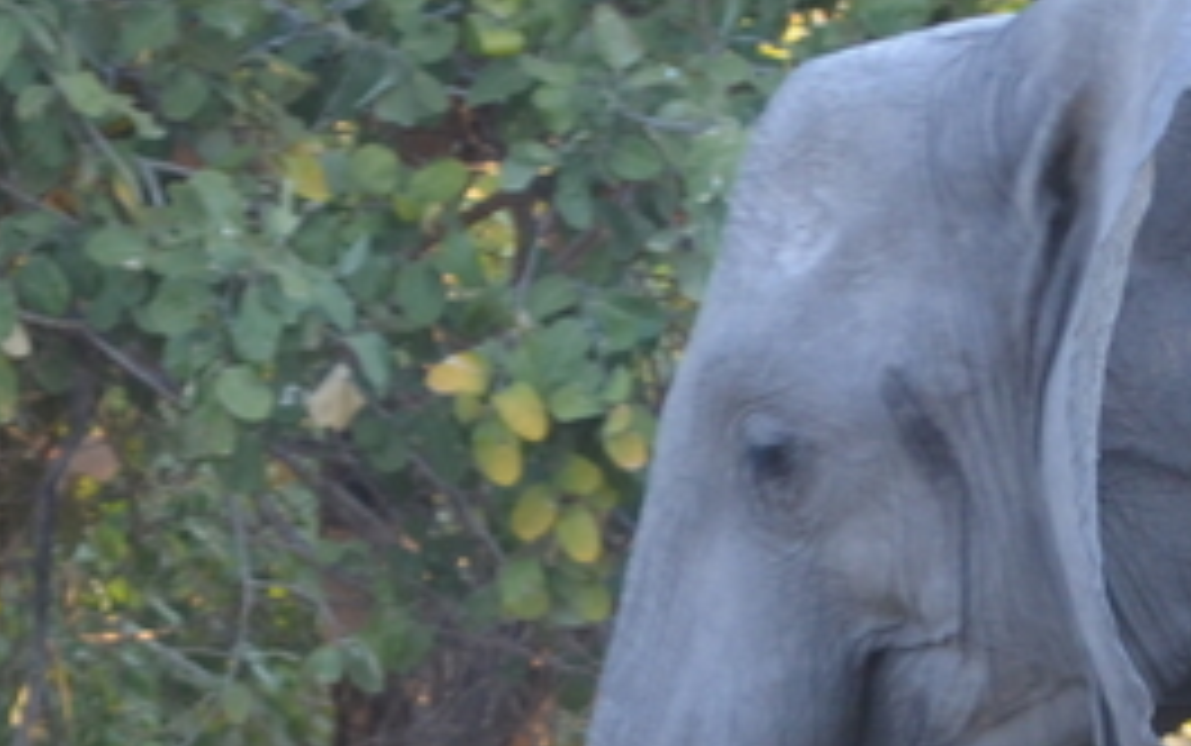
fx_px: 23418
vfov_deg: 1.8
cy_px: 858
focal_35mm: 721
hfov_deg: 2.9
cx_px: 2373
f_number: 5
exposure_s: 1/100
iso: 400
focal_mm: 98
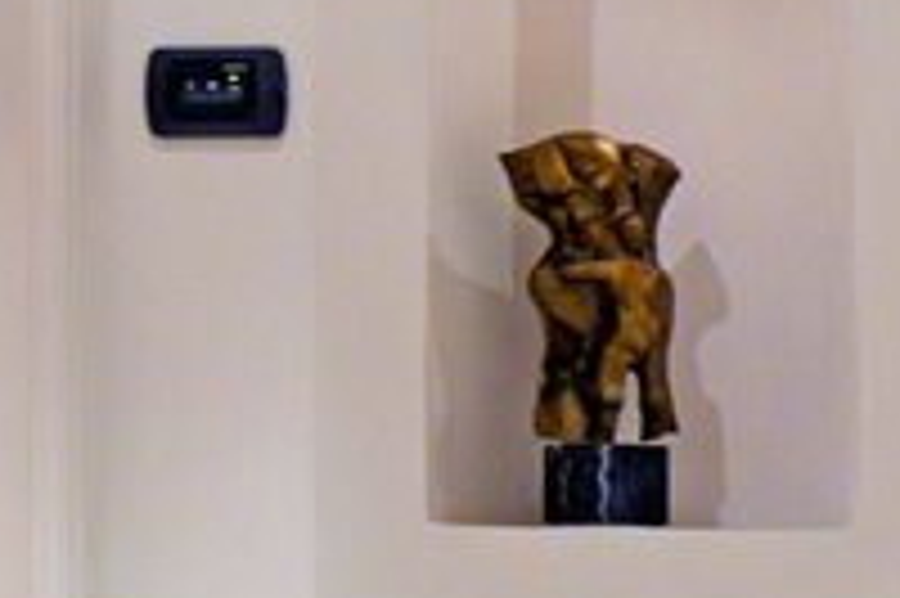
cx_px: 1503
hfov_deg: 19.5
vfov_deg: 15.9
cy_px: 542
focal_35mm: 85
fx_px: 2112
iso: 400
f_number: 2.8
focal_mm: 11
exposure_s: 1/60
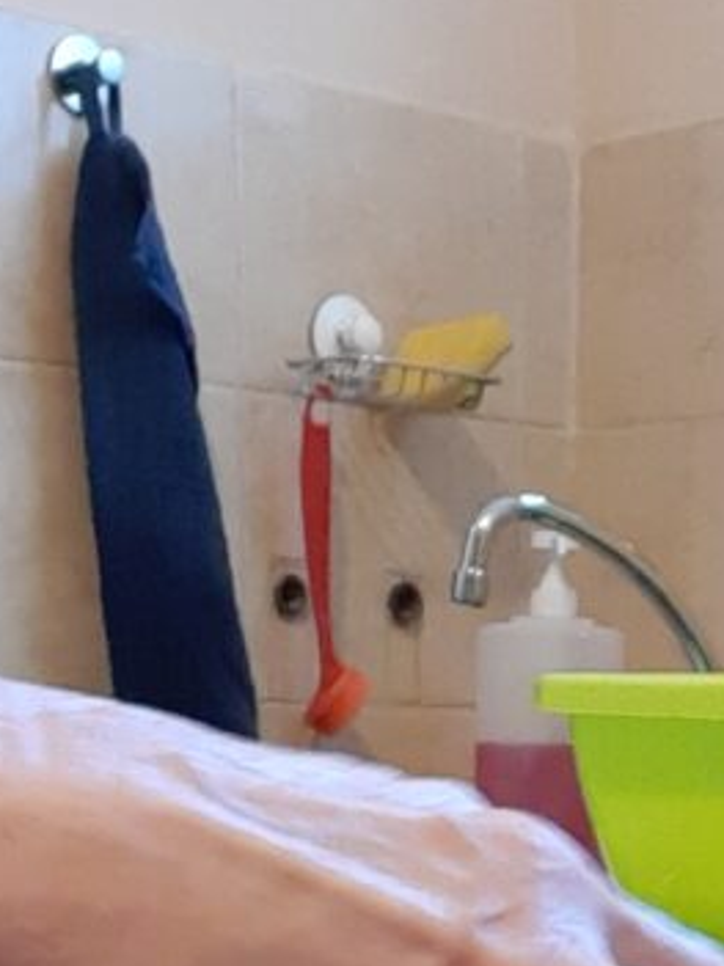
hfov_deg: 19.9
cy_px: 1346
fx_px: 2037
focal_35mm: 73
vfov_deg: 22.9
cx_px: 597
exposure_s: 1/25
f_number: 2
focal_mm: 3.4
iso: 640
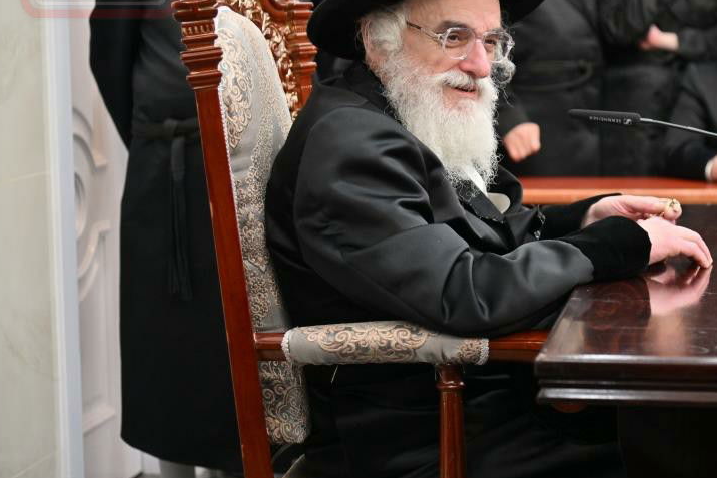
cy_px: 162
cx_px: 499
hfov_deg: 21.8
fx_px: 1852
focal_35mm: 93
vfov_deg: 14.7
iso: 800
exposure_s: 1/200
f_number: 4
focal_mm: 65
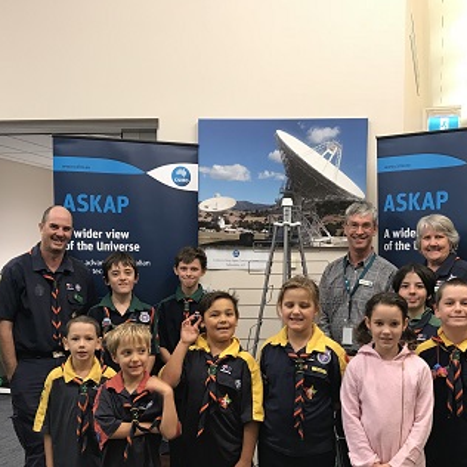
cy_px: 306
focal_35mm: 47
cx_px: 254
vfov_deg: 35.8
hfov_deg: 36.0
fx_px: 717
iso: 40
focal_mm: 3.99
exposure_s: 1/17
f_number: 1.8
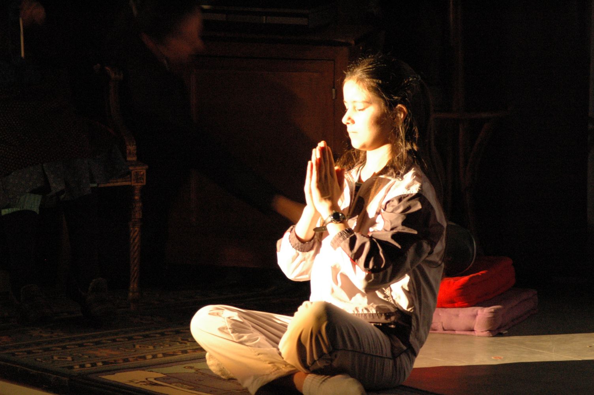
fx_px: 3017
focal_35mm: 183
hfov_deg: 11.2
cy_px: 198
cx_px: 297
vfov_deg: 7.5
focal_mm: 122
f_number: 4.2
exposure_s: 1/6
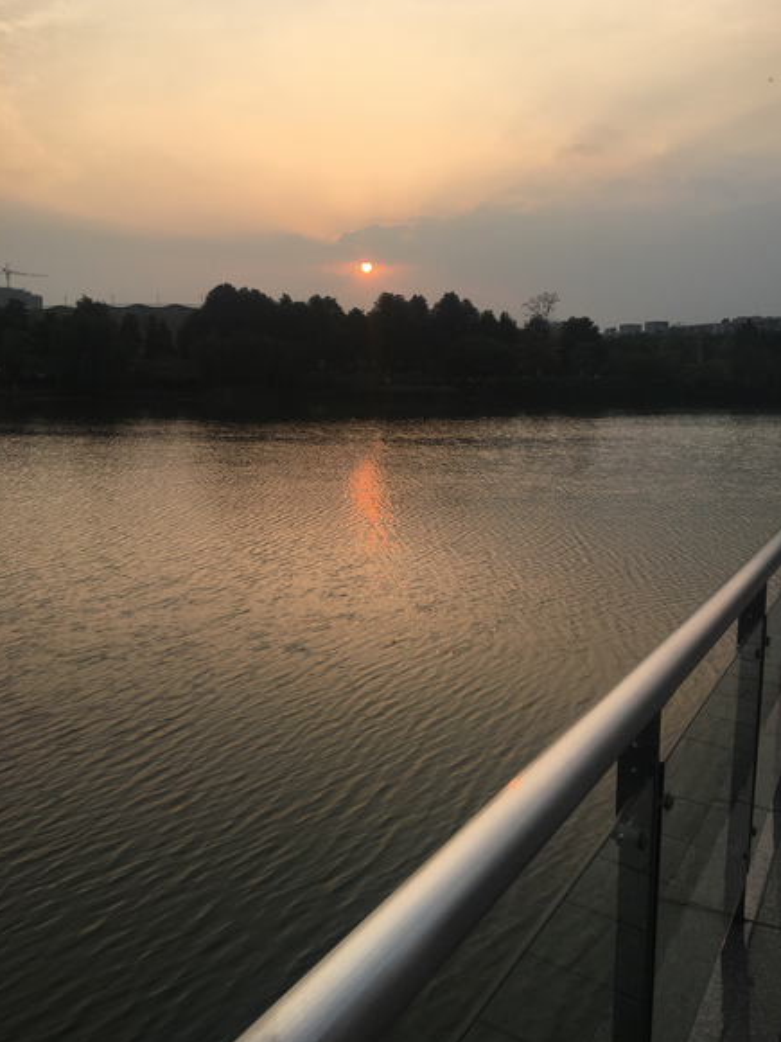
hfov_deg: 46.8
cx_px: 395
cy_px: 510
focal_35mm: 30
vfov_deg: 60.0
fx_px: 902
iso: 25
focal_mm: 4.15
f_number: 2.2
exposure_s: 1/793
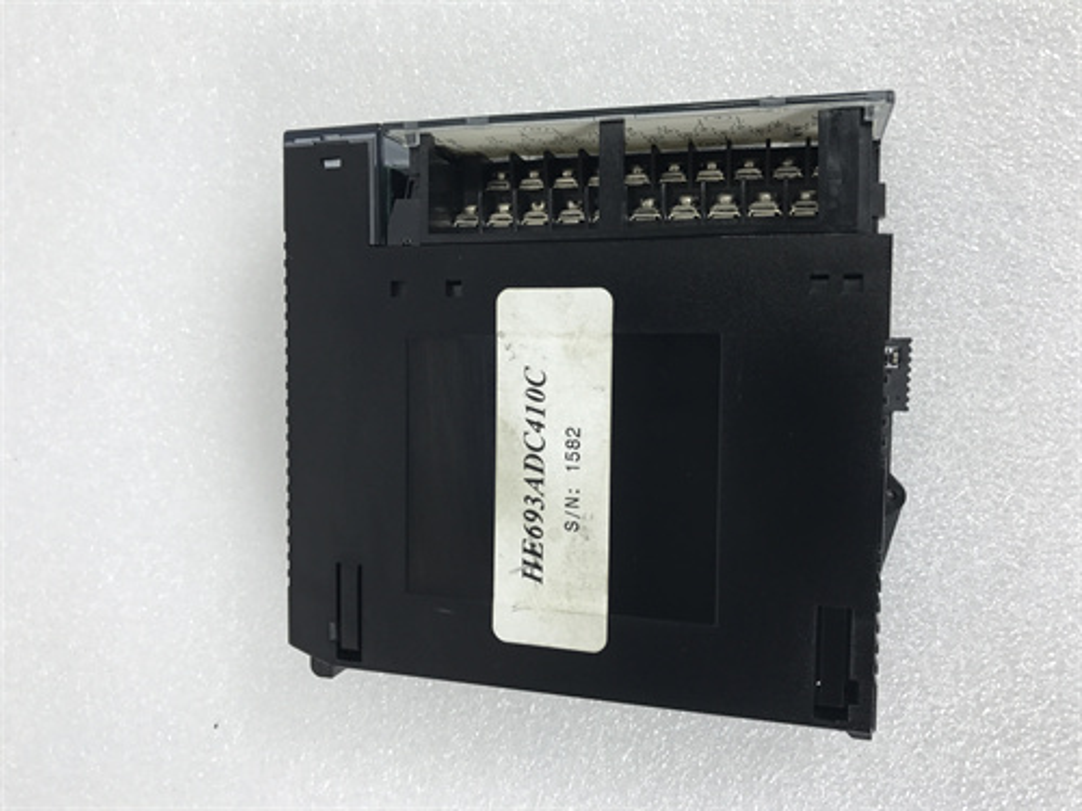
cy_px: 406
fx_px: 875
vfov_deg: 49.7
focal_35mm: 28
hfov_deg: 63.4
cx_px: 541
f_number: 1.8
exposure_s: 1/113
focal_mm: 3.99
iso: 20
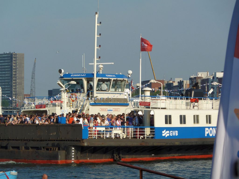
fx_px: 1553
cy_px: 90
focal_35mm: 225
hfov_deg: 8.8
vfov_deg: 6.6
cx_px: 120
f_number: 5.6
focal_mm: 37
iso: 80
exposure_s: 1/400
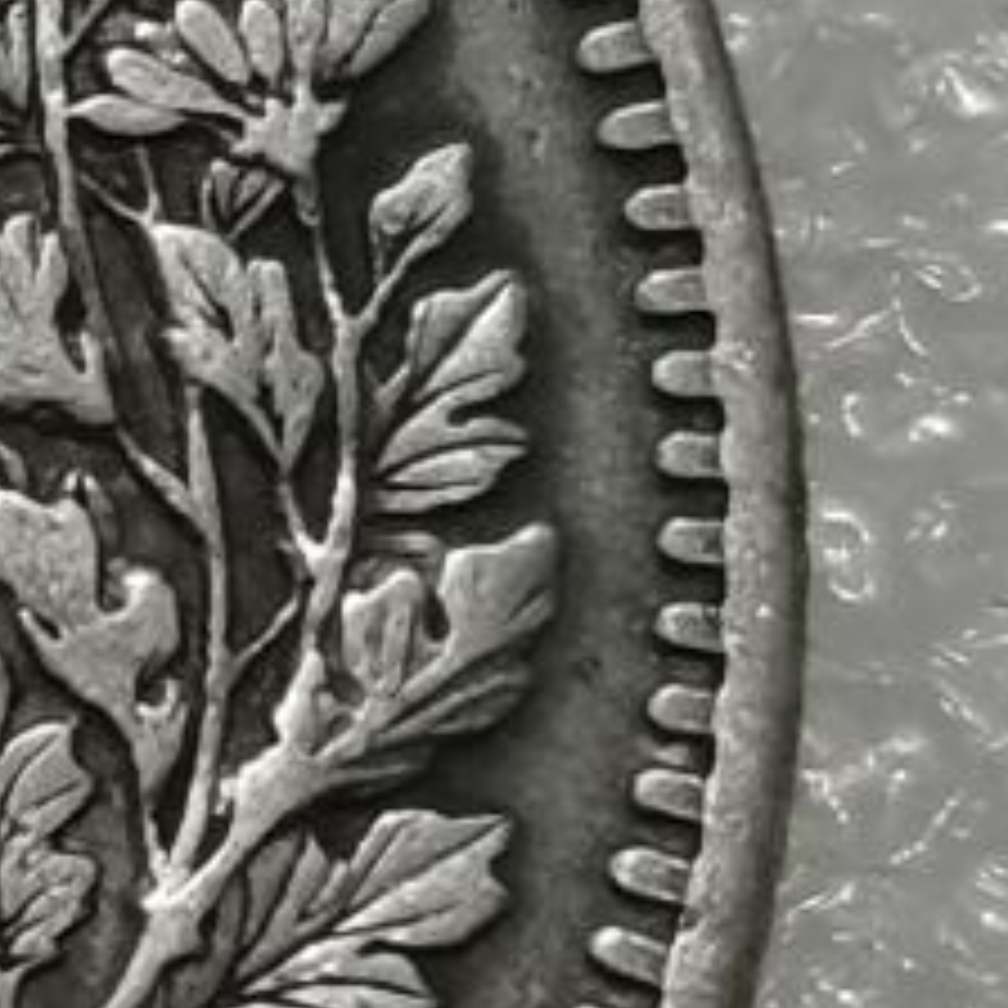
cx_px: -1134
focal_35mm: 404
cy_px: -184
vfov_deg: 4.3
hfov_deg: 4.3
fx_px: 13310
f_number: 1.8
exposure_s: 1/100
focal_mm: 5.58
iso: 64
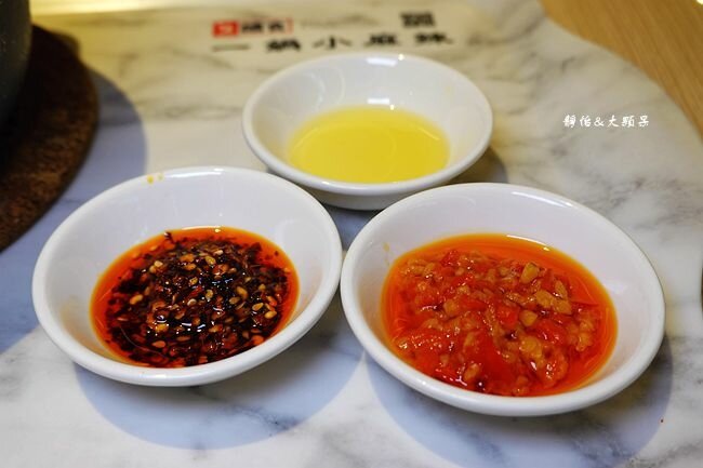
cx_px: 352
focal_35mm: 44
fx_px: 859
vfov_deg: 30.5
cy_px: 234
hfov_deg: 44.5
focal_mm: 16.21
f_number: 4
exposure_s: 1/60
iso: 125
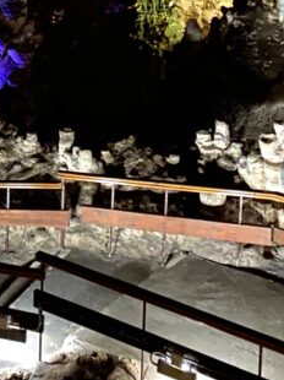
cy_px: -210
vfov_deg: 19.5
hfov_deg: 17.0
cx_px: 70
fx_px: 942
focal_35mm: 86
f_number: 1.8
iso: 800
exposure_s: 1/4
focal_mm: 4.25
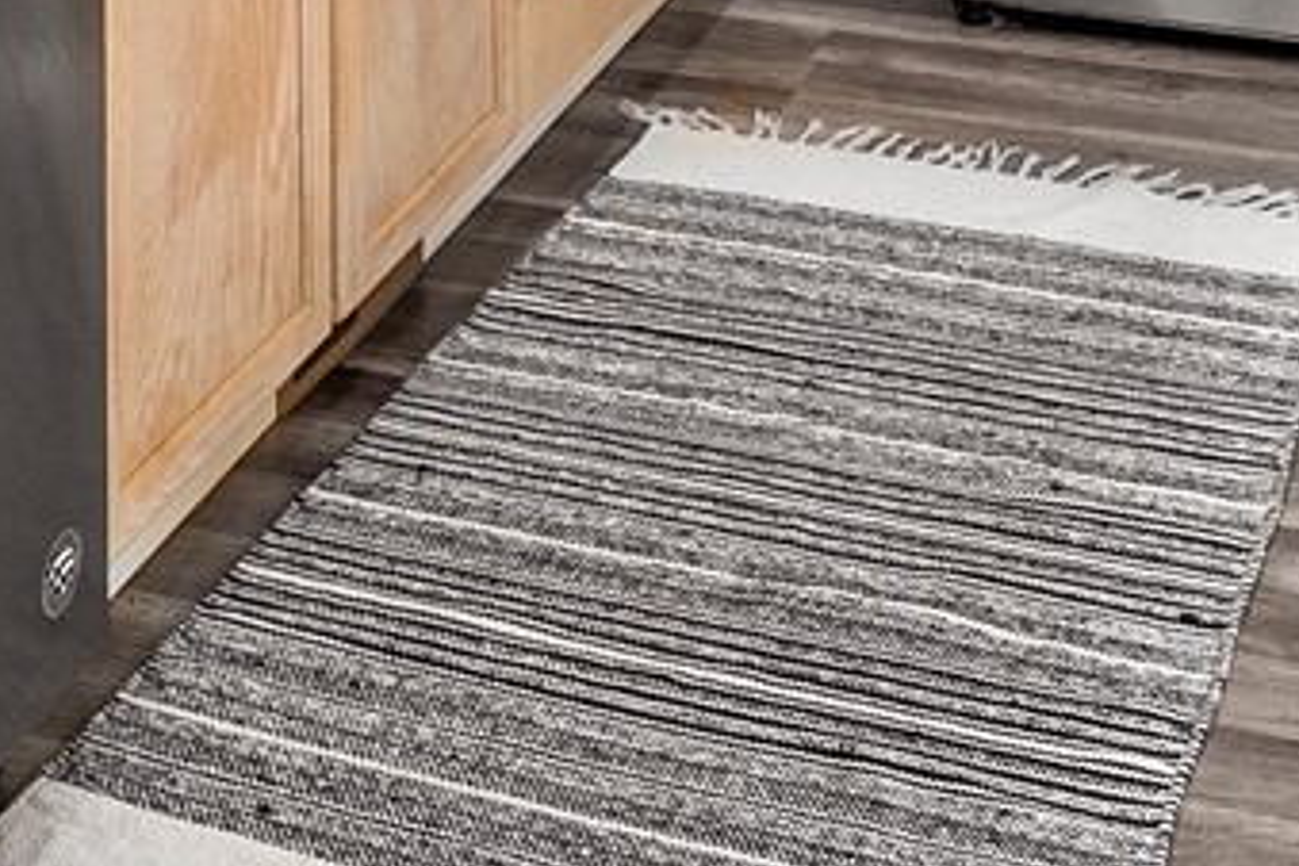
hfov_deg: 25.4
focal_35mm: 80
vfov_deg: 13.7
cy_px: -1008
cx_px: 623
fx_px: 2886
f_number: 7.1
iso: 400
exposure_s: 1/20
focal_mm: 16
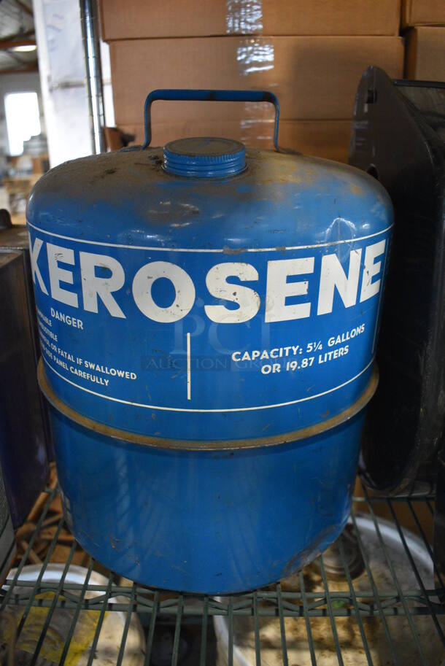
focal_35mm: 27
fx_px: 500
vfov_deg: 67.3
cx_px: 222
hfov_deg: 48.0
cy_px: 333
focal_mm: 18
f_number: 3.5
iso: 2000
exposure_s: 1/125
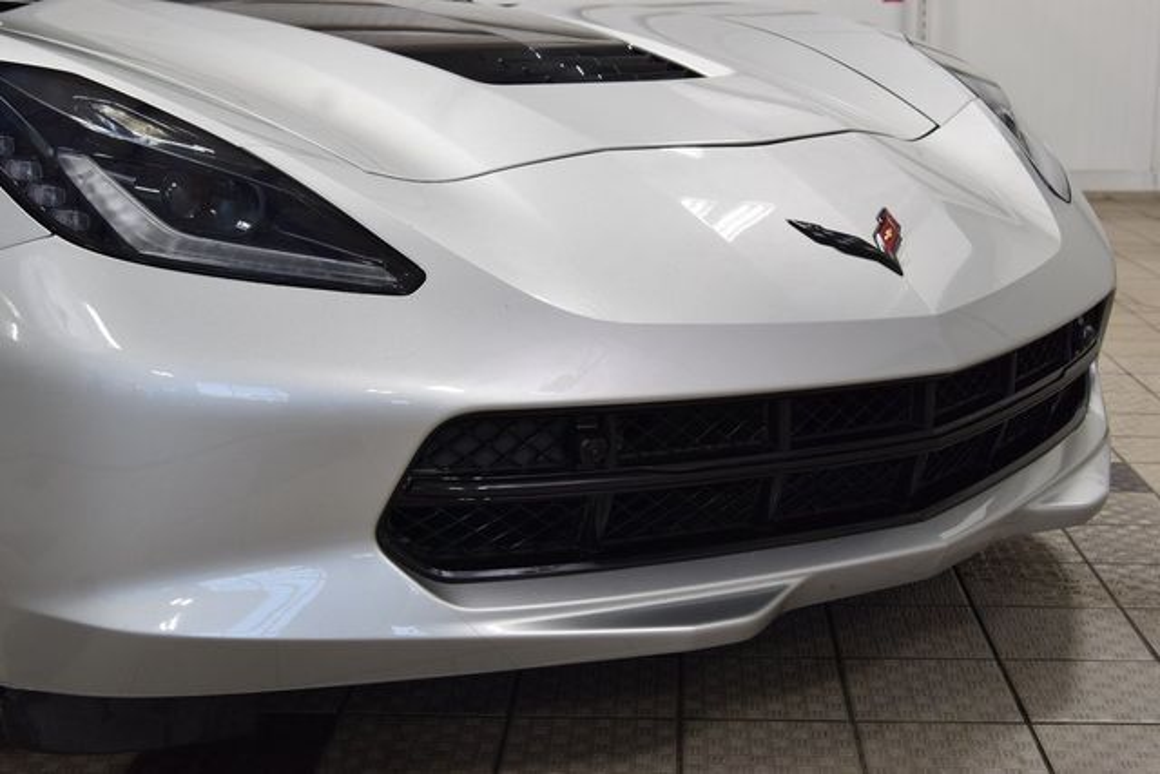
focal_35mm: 54
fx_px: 1740
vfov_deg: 25.1
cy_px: 387
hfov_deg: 36.9
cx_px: 580
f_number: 7.1
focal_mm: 36
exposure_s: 1/25
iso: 400
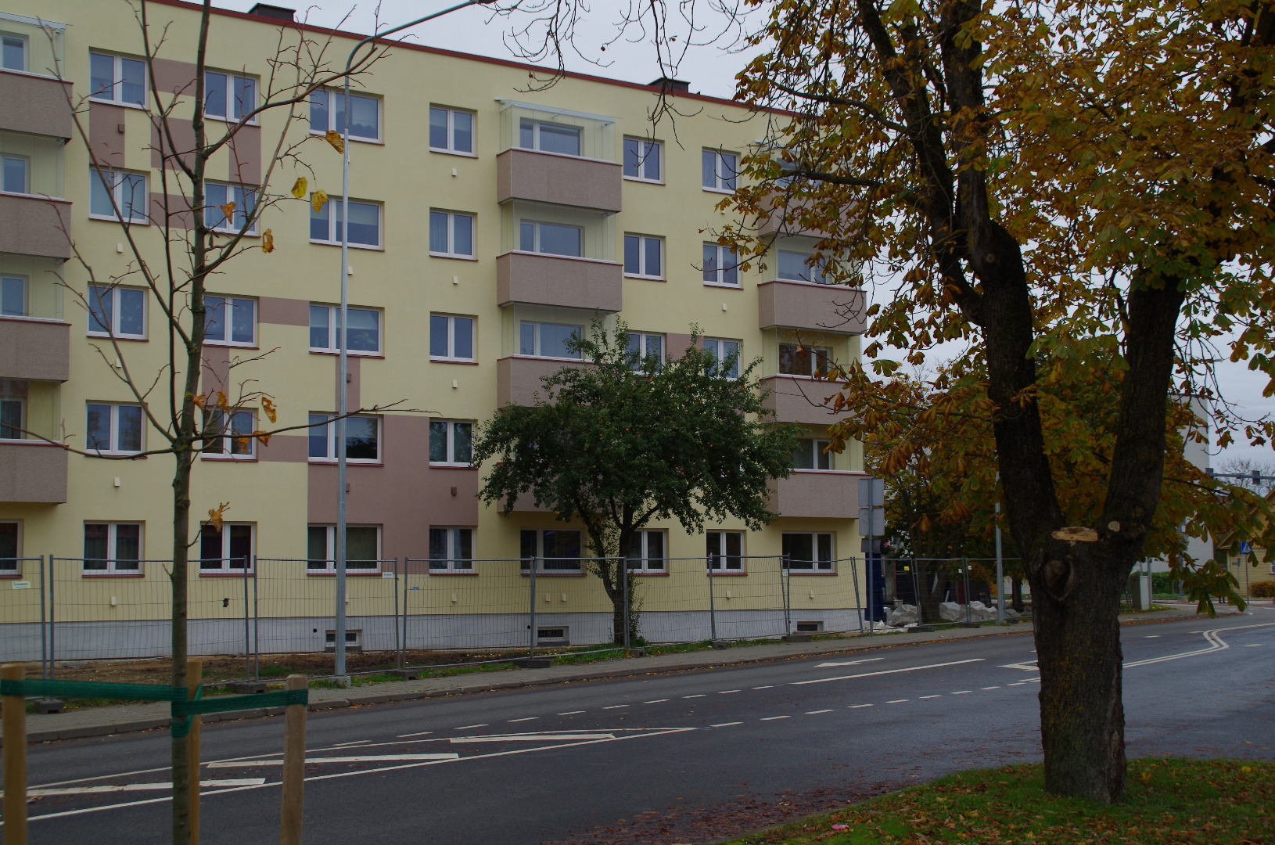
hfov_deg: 40.4
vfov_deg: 27.4
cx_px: 638
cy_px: 422
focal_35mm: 49
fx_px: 1732
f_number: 8
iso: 250
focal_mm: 33
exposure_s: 1/60
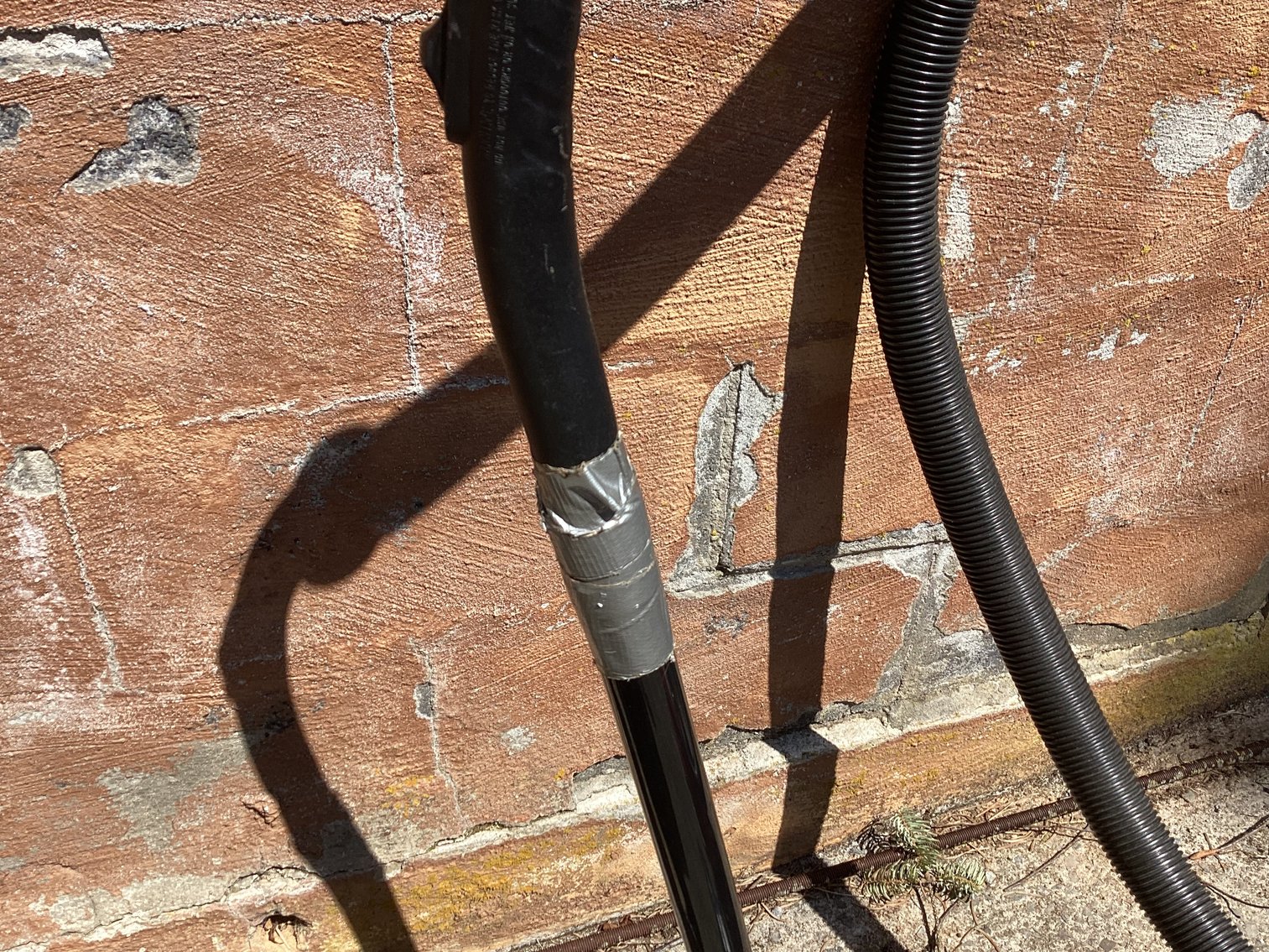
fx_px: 1137
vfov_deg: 45.4
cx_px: 634
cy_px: 476
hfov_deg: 58.3
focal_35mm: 31
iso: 25
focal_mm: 3.3
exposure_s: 1/791
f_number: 2.4
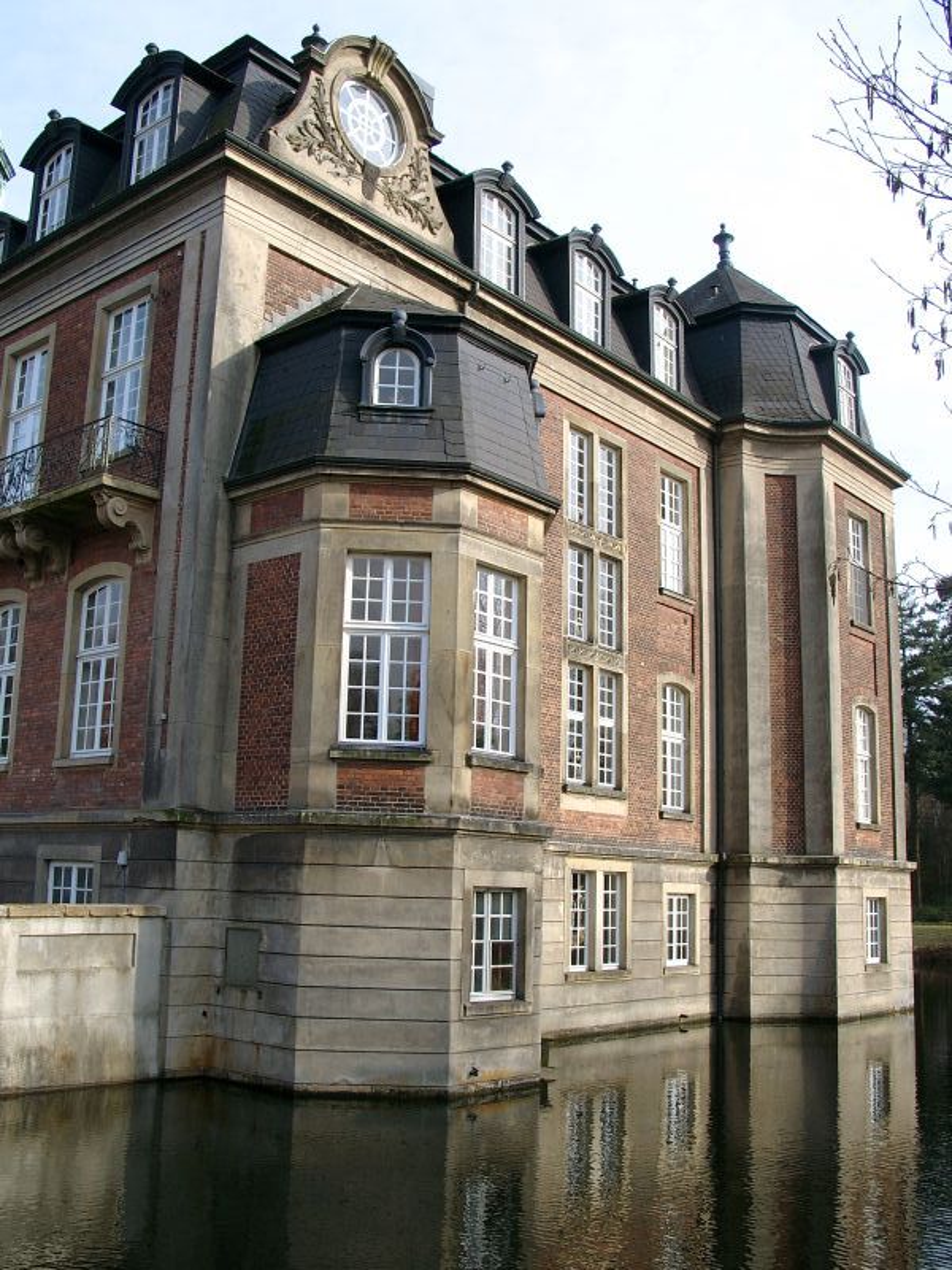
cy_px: 635
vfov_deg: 54.0
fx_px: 1247
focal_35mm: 34
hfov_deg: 41.8
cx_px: 476
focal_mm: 7.13
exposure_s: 1/410
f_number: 4
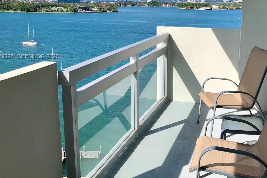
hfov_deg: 45.7
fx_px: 312
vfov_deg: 31.6
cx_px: 176
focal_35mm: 42
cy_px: 57
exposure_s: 1/2208
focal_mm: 4
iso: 20
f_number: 1.8
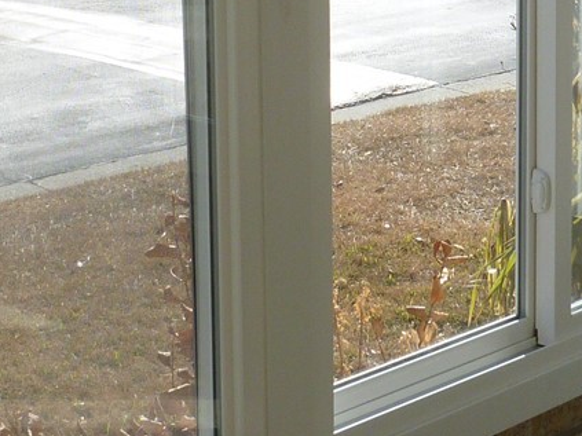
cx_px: 417
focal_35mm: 106
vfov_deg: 13.5
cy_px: -99
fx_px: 1782
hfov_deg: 18.5
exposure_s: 1/640
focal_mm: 5
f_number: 3.3
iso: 100
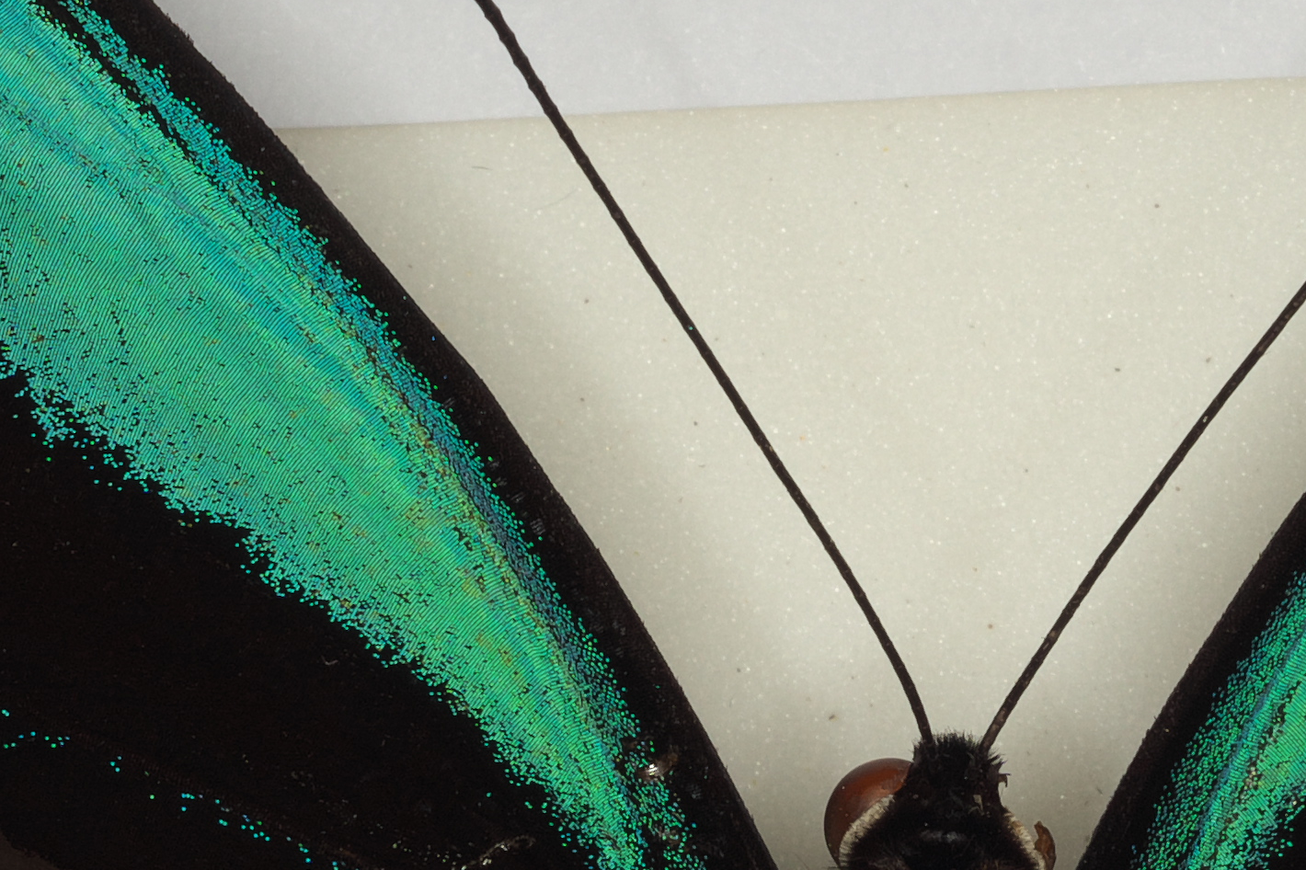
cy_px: 1098
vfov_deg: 4.3
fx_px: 11497
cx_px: 949
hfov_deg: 6.5
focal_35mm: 317
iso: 100
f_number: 11
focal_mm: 50
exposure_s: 1.3
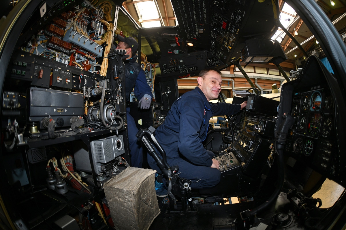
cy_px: 115
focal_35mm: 15
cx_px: 173
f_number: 2.8
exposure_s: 1/200
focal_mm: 15
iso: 250
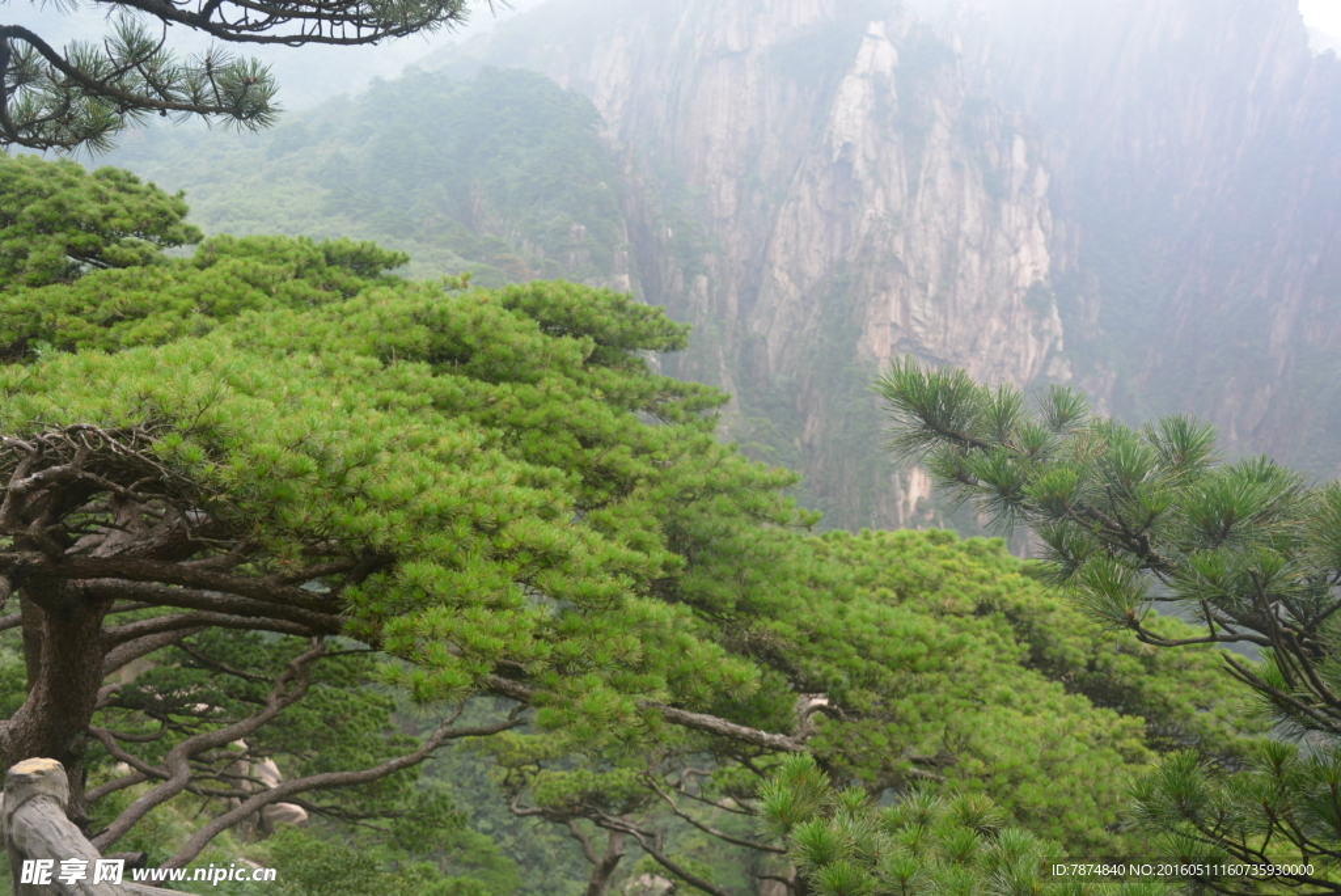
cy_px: 448
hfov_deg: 57.2
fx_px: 1230
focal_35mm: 33
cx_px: 670
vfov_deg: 40.0
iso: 320
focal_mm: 22
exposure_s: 1/125
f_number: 5.6
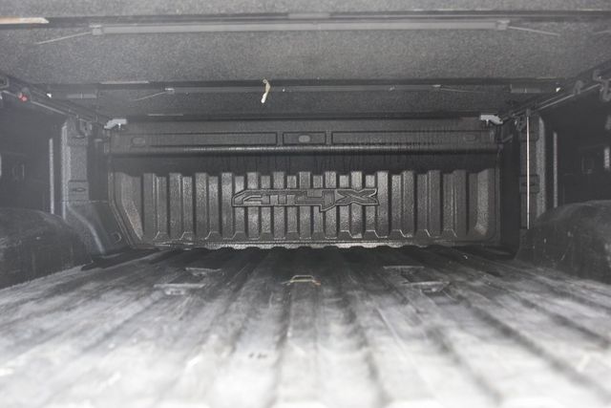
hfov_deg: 53.1
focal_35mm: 36
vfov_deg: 36.9
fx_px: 611
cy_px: 204
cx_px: 306
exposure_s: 1/4
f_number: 2.8
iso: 1600
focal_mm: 24
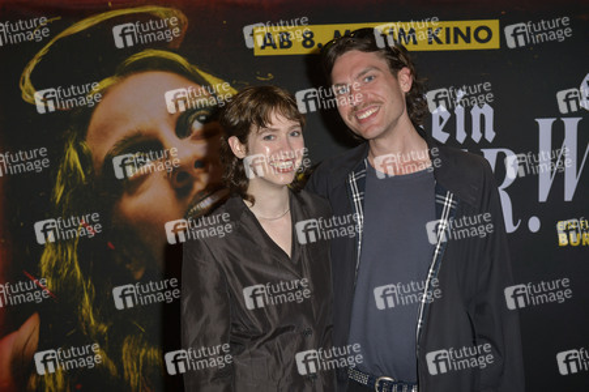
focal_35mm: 55
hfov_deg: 36.3
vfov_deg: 24.6
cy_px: 196
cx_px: 294
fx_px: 899
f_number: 5.6
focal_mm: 55
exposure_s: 1/160
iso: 640
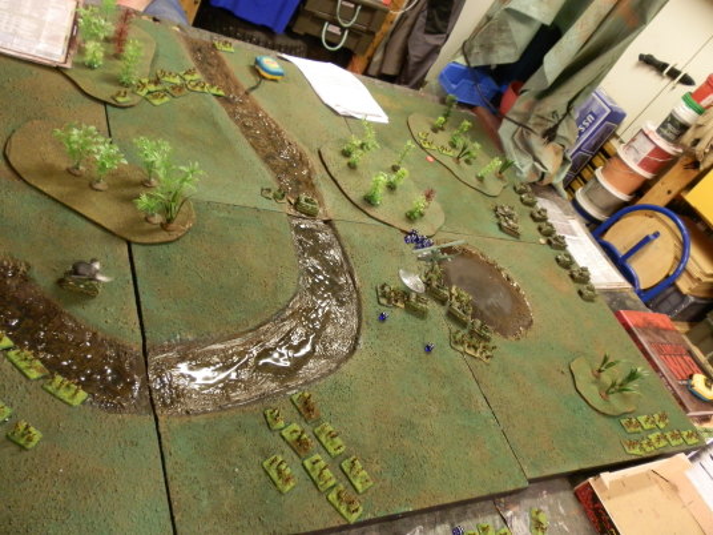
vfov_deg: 49.7
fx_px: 577
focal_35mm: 28
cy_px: 268
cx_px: 356
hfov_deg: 63.4
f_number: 3.1
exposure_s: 1/8
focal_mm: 5
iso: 250
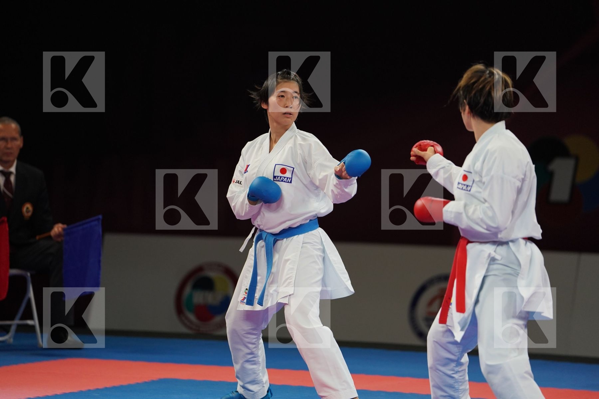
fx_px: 3328
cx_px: 300
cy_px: 200
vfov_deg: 6.9
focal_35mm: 200
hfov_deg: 10.3
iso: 1600
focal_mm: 200
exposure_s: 1/1000
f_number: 2.8
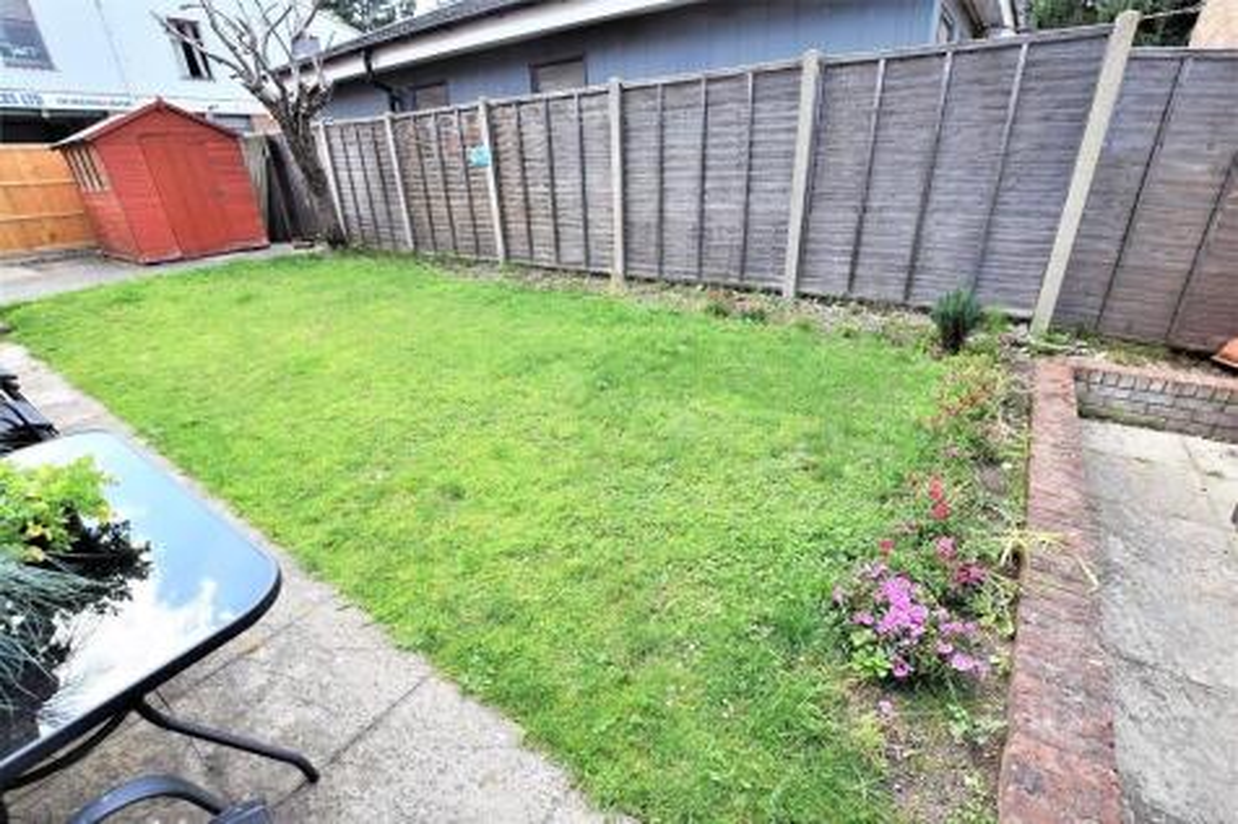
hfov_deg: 100.4
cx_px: 619
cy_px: 412
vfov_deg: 77.3
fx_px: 516
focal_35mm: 15
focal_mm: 10
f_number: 9
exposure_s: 1/40
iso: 100
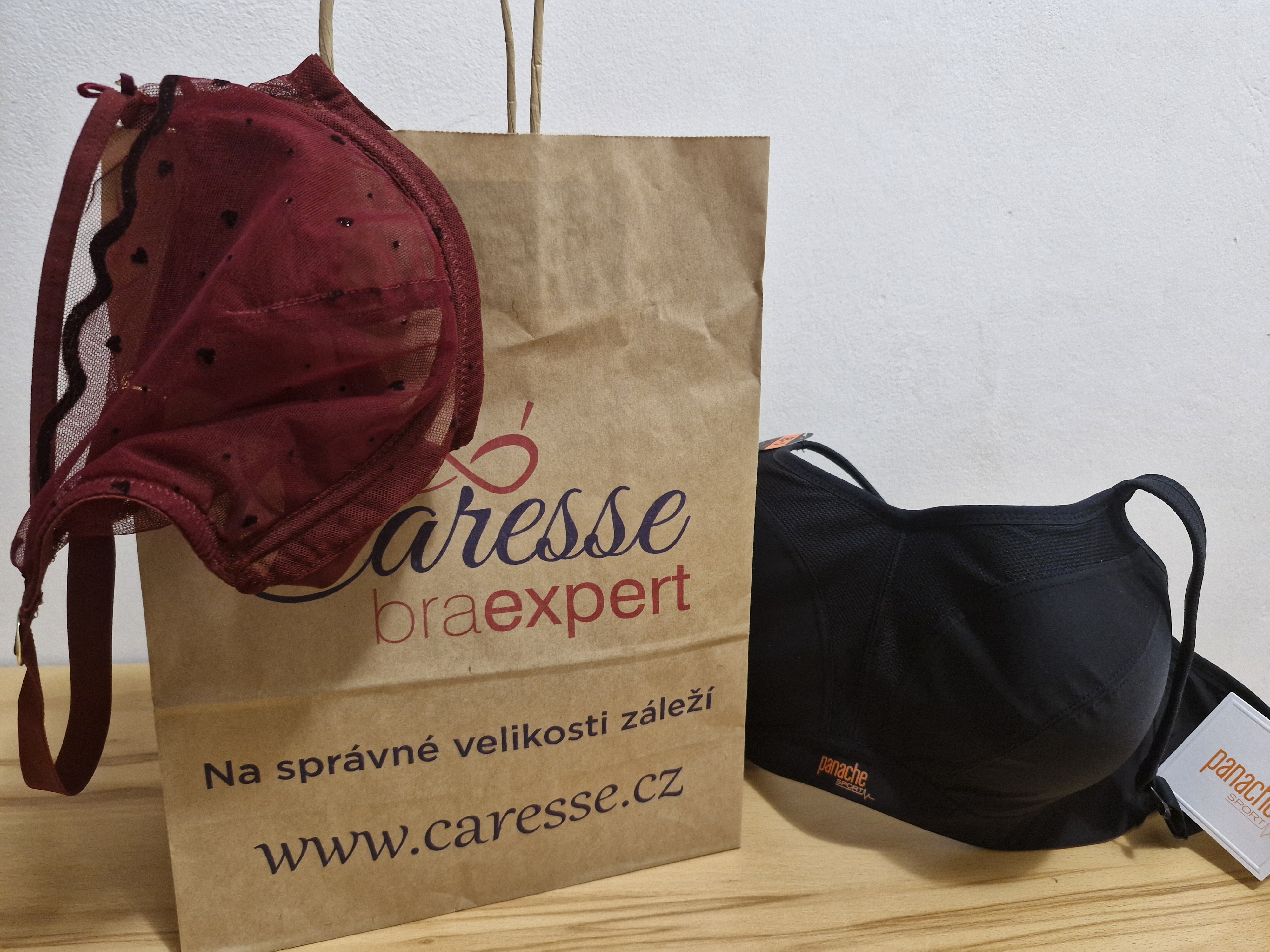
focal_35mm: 23
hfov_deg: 73.9
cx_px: 635
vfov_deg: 58.9
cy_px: 476
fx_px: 844
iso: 640
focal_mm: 5.54
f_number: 1.8
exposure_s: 1/25
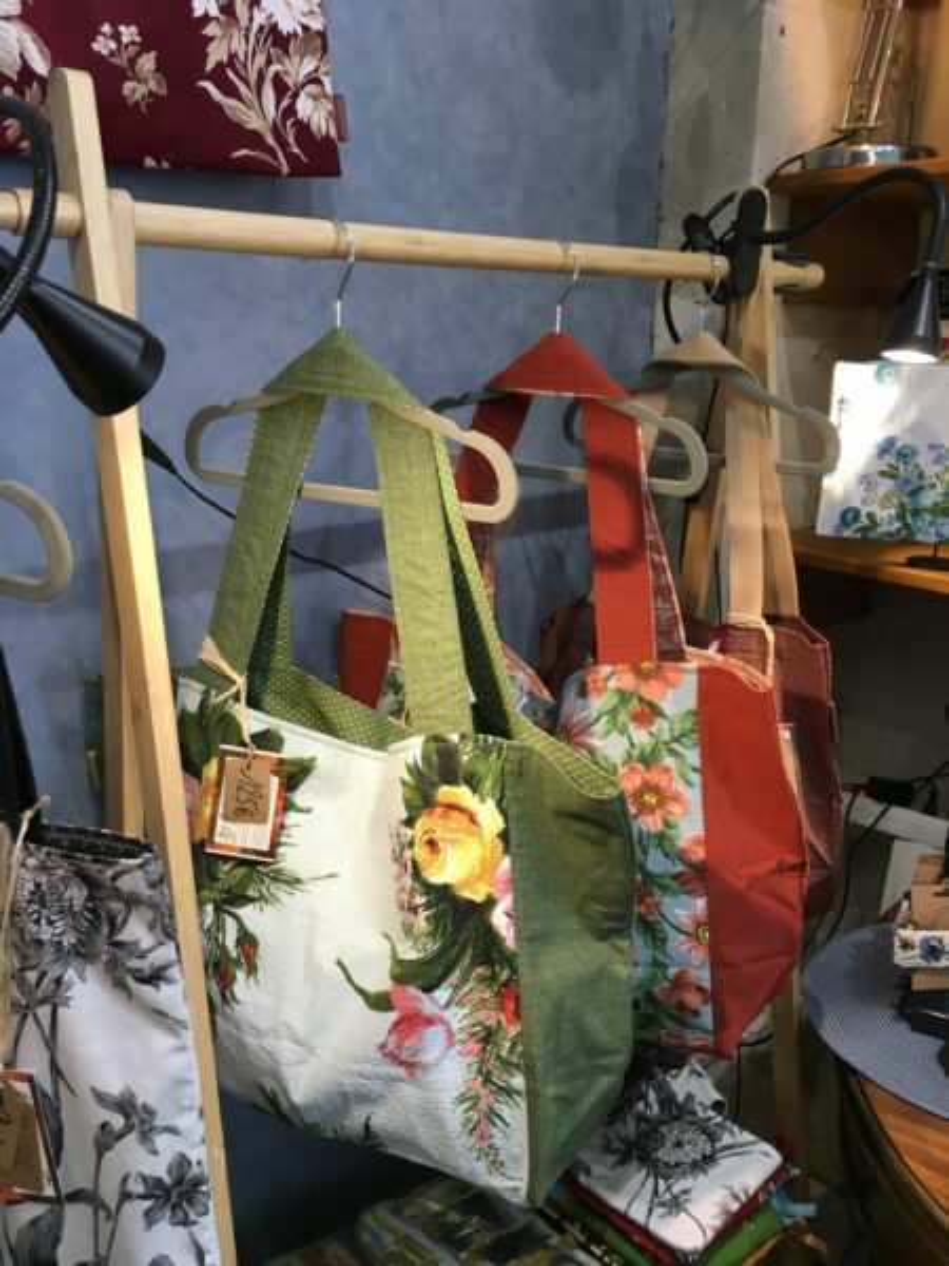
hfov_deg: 48.2
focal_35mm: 29
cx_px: 474
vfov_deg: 61.7
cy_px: 633
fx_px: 1060
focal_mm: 4.15
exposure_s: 1/33
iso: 40
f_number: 2.2
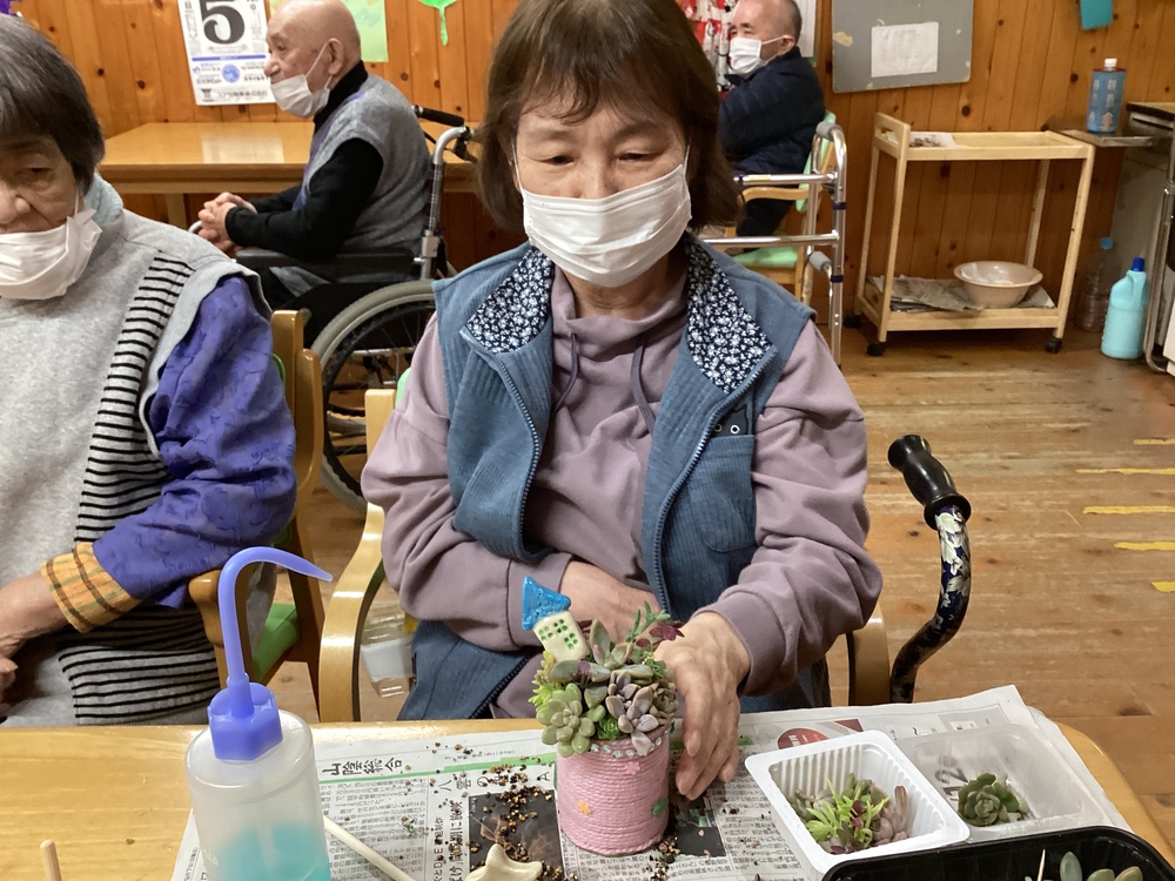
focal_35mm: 31
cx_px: 588
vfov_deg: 45.4
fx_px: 1052
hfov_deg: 58.4
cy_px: 440
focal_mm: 3.3
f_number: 2.4
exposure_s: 1/50
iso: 250
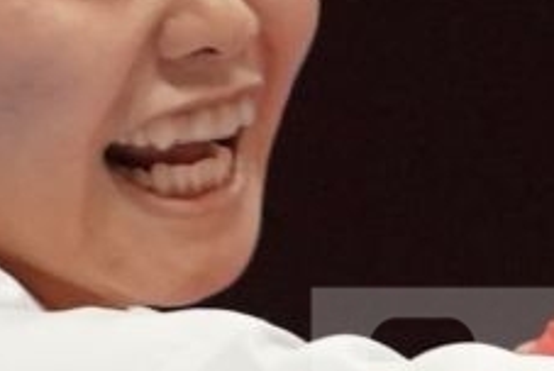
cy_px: 510
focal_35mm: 3324
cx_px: -288
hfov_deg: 0.6
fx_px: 51218
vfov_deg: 0.4
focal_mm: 280
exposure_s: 1/1000
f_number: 4
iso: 3200
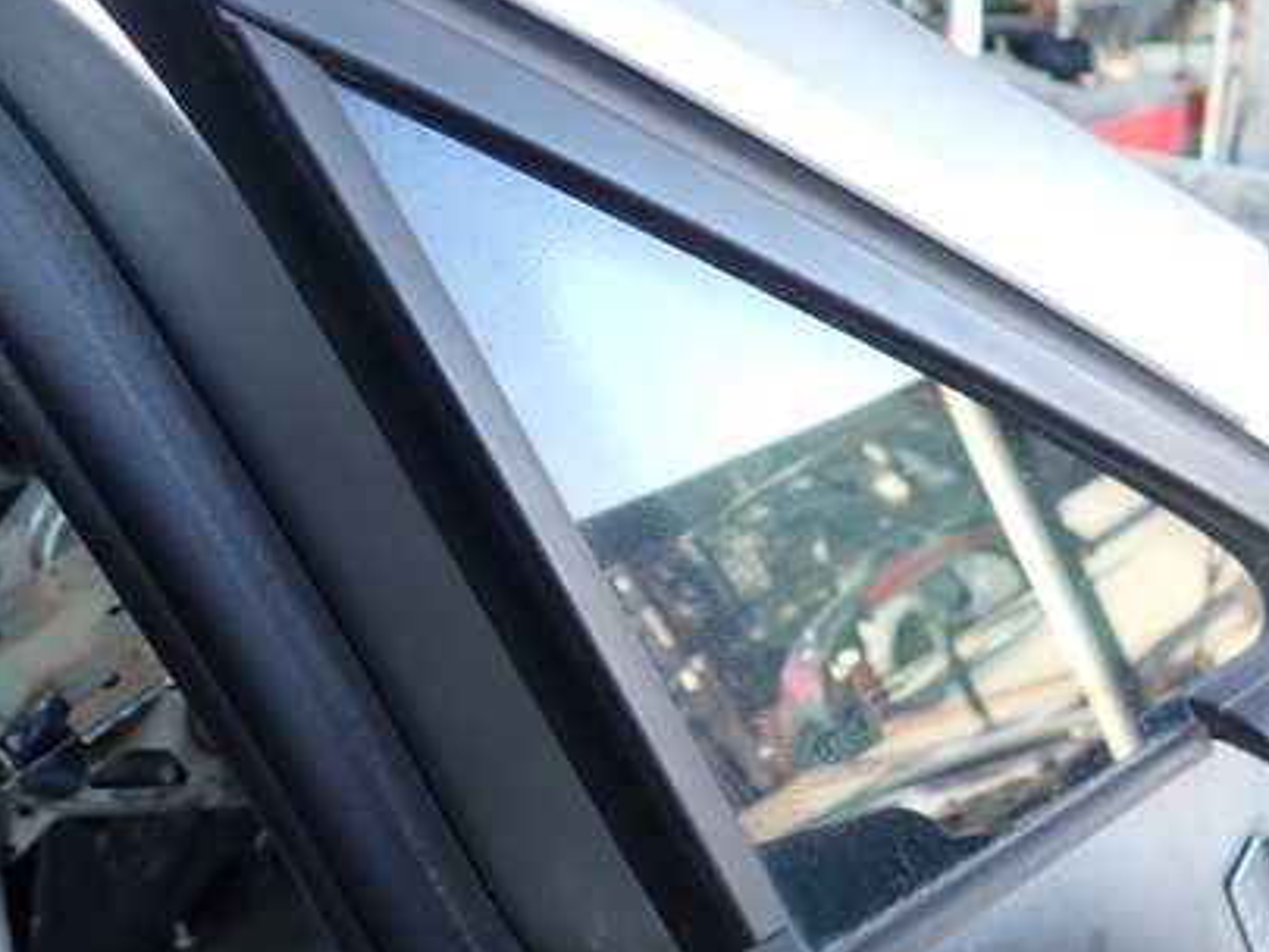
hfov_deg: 50.1
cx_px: 680
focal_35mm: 37
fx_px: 1357
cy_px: 438
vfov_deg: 38.7
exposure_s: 1/60
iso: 100
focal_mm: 4.5
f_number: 2
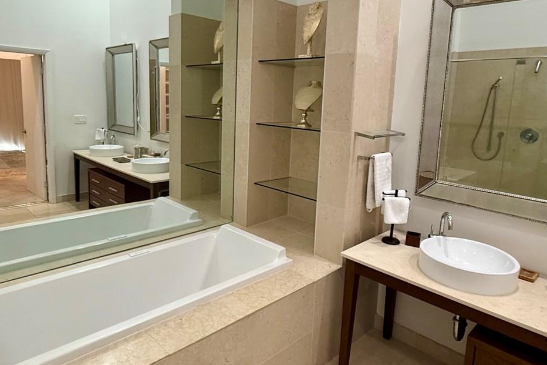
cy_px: 146
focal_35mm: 25
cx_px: 261
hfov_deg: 71.5
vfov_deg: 50.9
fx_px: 380
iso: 250
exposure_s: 1/60
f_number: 2.2
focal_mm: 2.22
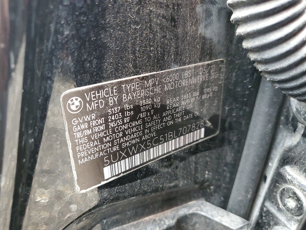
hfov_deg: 67.3
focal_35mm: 26
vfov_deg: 53.1
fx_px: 230
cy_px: 115
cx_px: 153
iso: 290
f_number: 1.5
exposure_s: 1/40
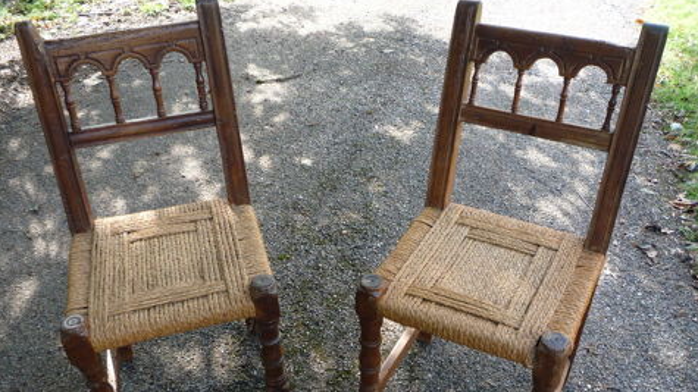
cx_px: 350
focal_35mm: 33
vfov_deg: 35.4
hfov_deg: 59.5
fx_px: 611
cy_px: 245
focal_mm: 5.2
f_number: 3.3
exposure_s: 1/60
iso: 100
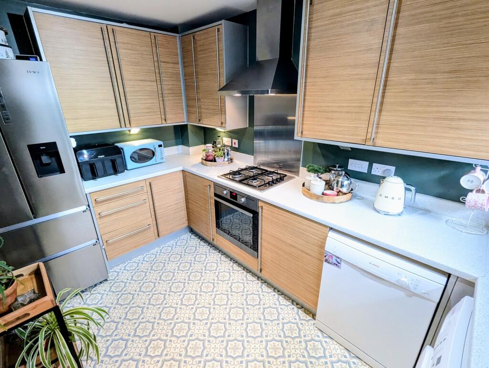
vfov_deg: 78.2
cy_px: 184
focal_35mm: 16
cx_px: 244
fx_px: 226
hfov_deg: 94.4
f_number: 2.2
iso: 433
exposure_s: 1/50
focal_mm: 2.35
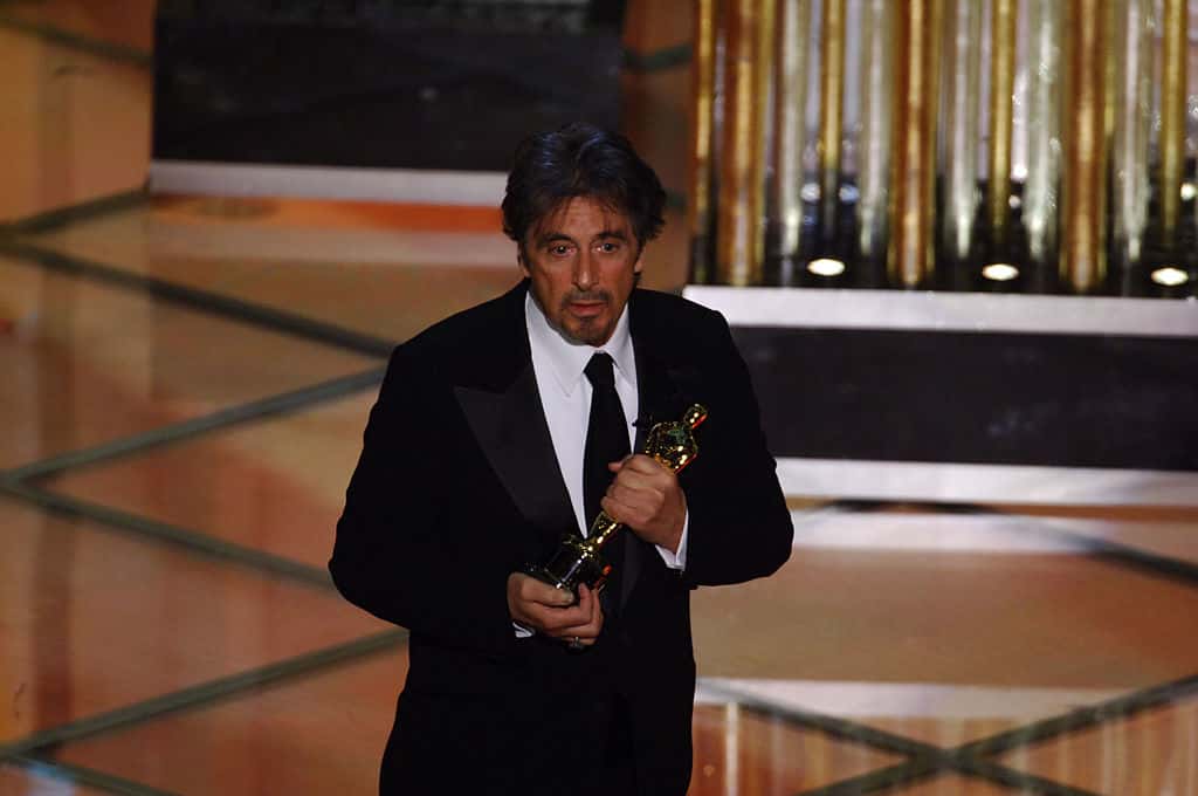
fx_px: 24926
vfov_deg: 1.8
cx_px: 599
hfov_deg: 2.8
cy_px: 398
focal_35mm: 750
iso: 800
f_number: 4
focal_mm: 500
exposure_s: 1/160
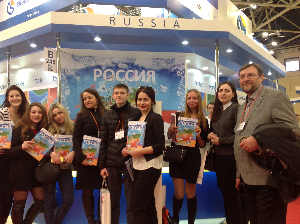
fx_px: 303
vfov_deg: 40.6
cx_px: 150
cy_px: 112
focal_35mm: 35
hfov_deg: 52.7
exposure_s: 1/17
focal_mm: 4.28
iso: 50
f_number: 2.4
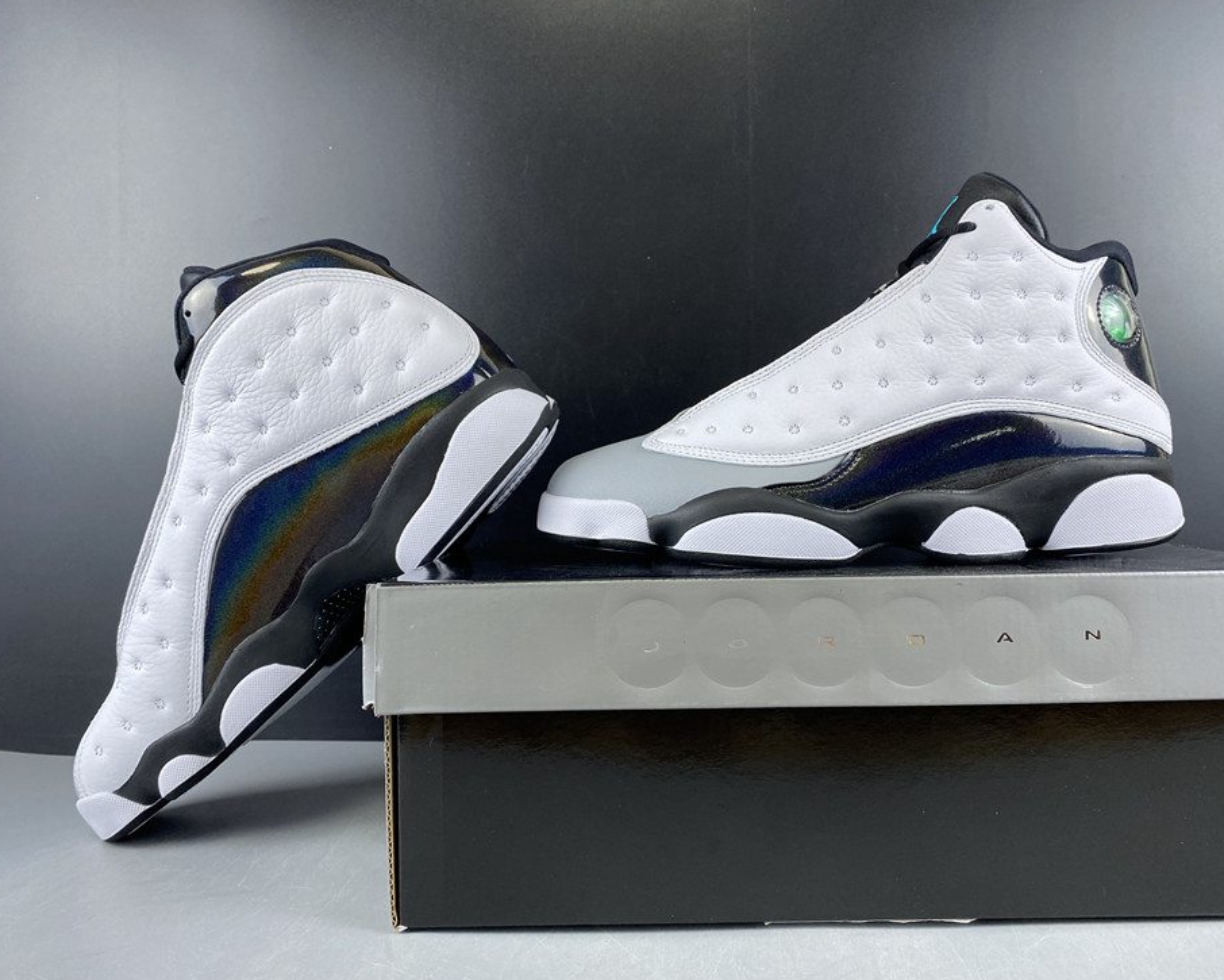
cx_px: 661
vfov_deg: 51.5
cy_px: 491
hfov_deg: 62.1
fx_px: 1014
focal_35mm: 28
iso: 100
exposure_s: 1/100
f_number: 1.8
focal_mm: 4.25
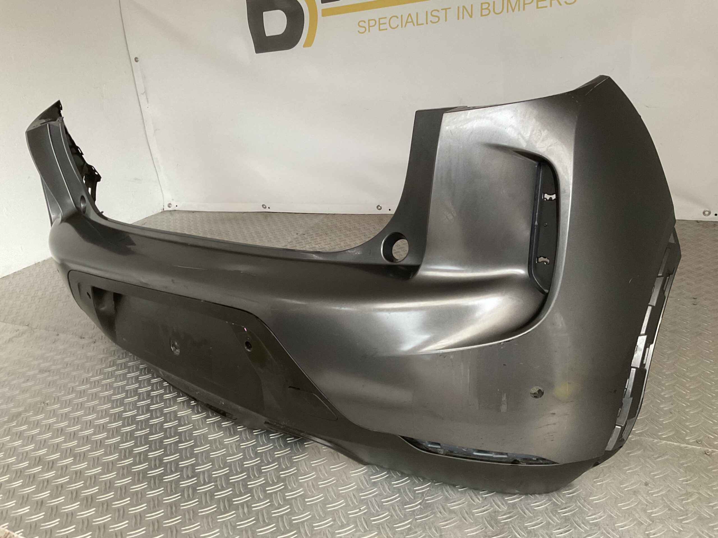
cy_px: 269
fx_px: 602
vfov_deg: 48.2
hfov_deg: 61.7
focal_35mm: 29
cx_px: 359
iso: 125
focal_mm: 3
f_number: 1.8
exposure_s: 1/60
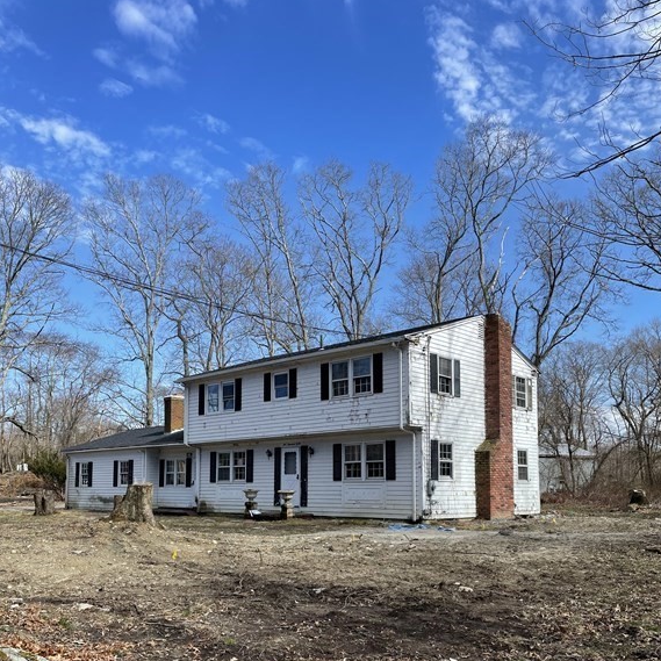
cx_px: 332
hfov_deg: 52.5
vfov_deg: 51.5
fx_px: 670
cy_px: 444
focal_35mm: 31
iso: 32
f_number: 1.6
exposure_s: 1/2092
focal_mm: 4.2
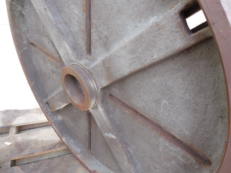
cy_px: 86
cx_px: 116
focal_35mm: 25
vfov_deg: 54.9
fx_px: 167
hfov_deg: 69.4
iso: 125
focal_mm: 4.5
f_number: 3.3
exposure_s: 1/40
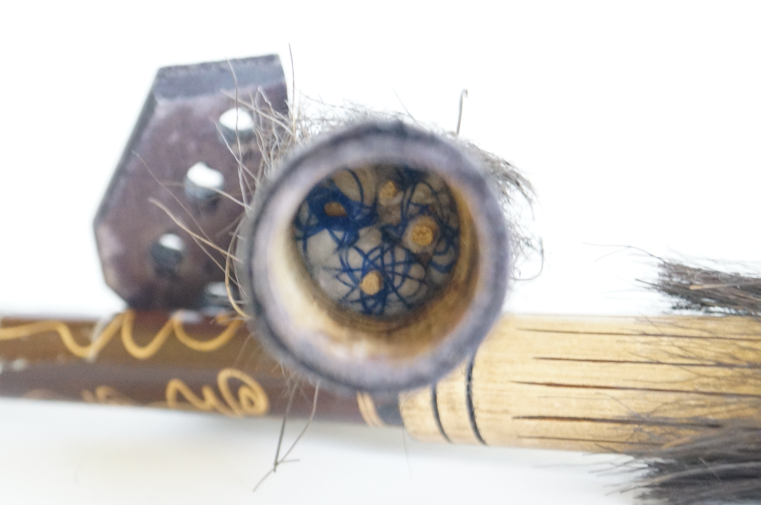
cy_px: 252
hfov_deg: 24.7
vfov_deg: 16.5
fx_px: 1741
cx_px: 380
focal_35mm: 82
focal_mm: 55
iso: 3200
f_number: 5.6
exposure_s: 1/25
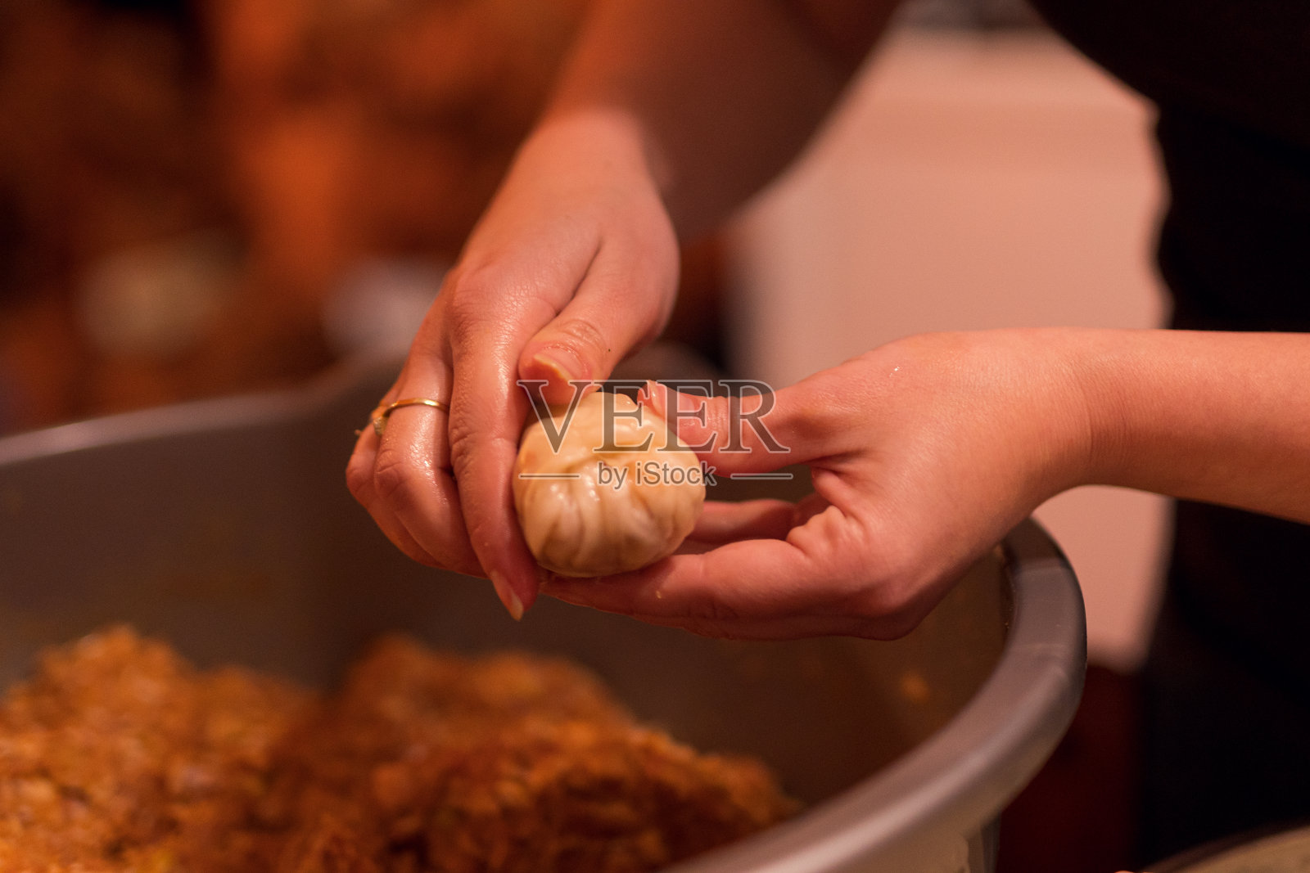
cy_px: 436
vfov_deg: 18.2
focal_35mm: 75
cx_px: 655
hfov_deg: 27.0
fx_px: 2729
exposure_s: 1/100
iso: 800
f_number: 1.4
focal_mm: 50
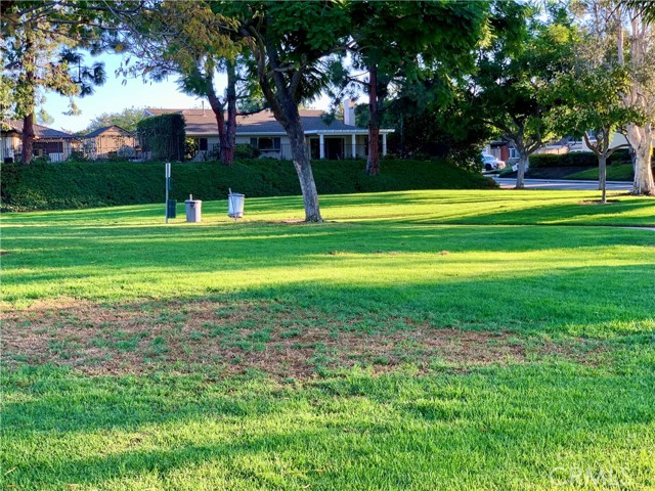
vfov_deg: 28.0
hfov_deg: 36.8
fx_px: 984
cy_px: 246
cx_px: 328
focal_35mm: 52
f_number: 2.4
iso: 16
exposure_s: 1/62
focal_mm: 6
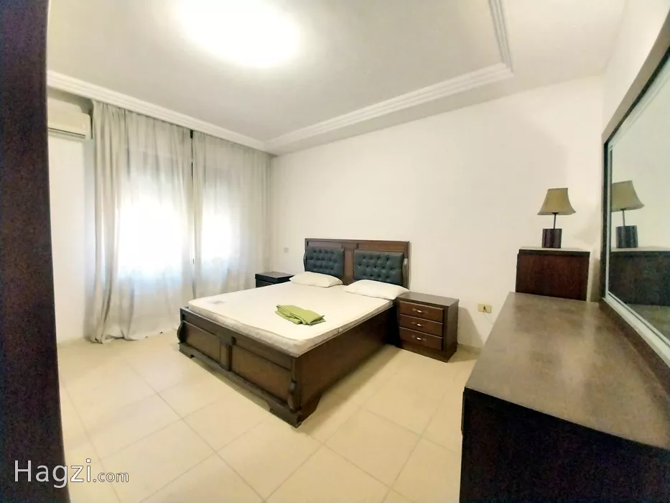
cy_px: 252
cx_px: 335
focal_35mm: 13
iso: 640
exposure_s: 1/13
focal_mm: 1.3
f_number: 2.2
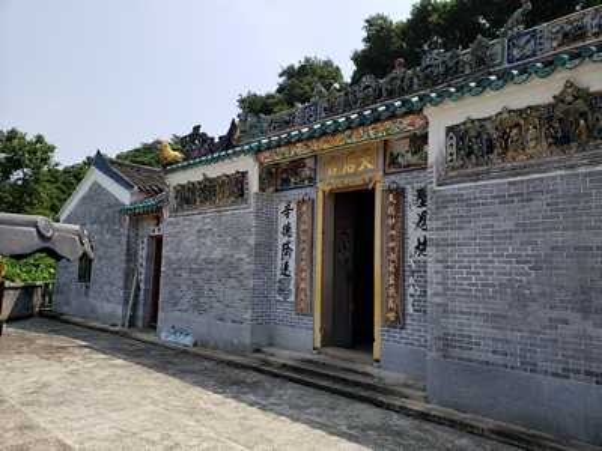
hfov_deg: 67.3
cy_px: 226
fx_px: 452
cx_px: 301
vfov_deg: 53.1
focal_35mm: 26
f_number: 2.4
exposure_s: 1/1378
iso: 50
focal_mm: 4.3
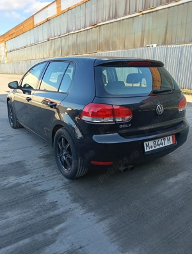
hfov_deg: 51.5
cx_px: 96
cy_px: 127
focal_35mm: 27
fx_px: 199
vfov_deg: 65.2
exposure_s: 1/100
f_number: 1.8
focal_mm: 3.98
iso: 64
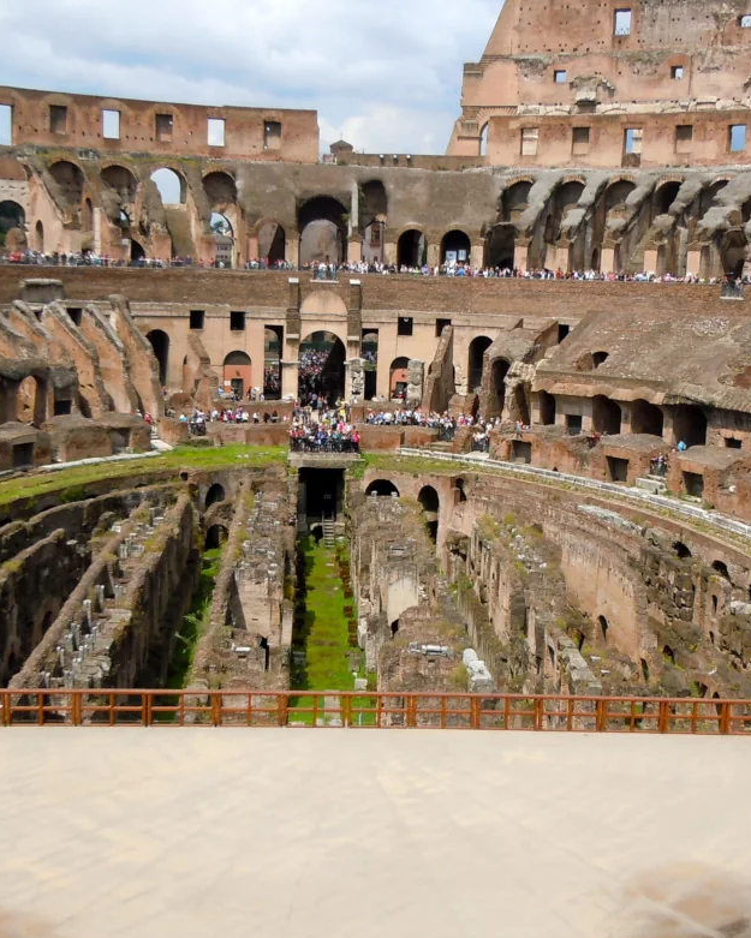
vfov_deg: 41.1
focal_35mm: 45
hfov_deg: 33.4
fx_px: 1250
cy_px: 502
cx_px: 370
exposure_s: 1/1000
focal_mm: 5.4
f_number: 3.5
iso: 100
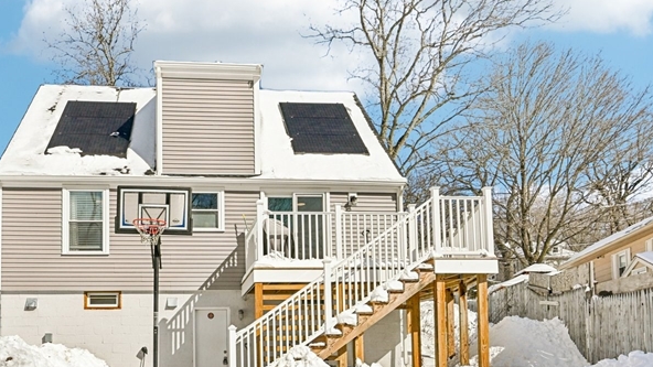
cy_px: 193
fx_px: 502
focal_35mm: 29
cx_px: 237
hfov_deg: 64.9
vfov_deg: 40.2
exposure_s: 1/2500
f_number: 8
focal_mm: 16
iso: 400
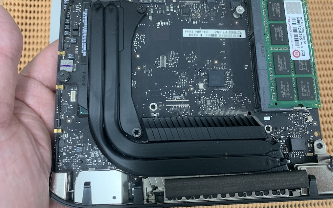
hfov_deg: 66.5
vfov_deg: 44.5
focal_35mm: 28
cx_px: 167
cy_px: 93
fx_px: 254
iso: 250
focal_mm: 4.25
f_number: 1.8
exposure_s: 1/60
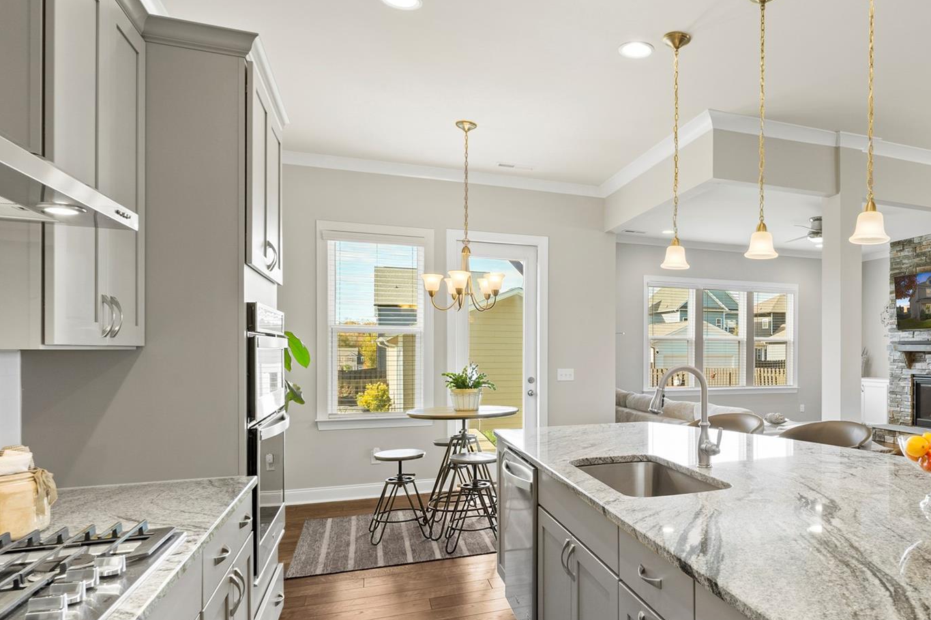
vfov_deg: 52.9
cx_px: 653
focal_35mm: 24
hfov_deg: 70.6
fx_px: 620
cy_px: 353
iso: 640
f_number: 8
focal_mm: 16
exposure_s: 1/6
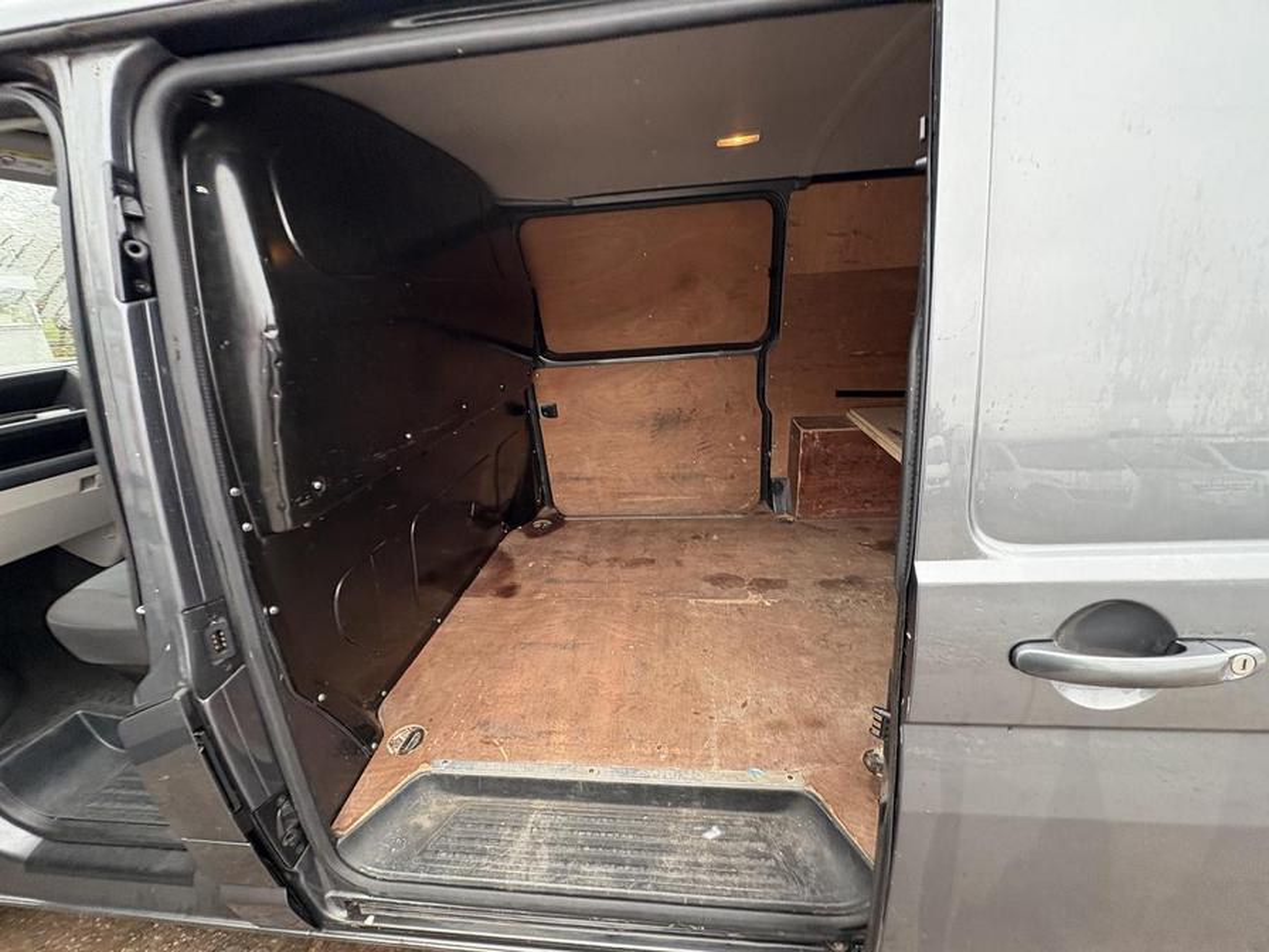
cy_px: 476
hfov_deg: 102.1
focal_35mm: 14
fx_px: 513
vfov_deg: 85.7
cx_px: 634
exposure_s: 1/67
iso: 250
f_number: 2.2
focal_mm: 2.22
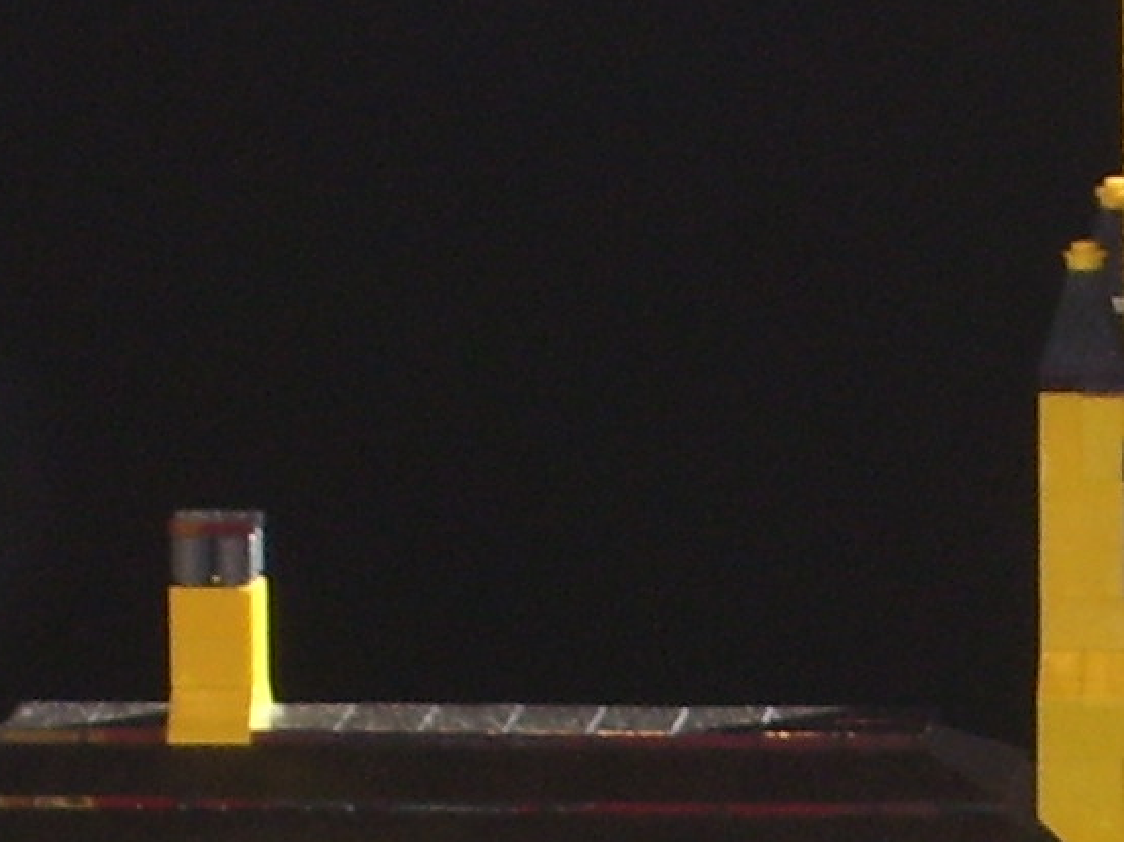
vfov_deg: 3.3
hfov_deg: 4.4
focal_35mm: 452
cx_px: 1377
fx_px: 14673
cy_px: 1382
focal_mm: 18
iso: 80
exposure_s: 1/90
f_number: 4.6
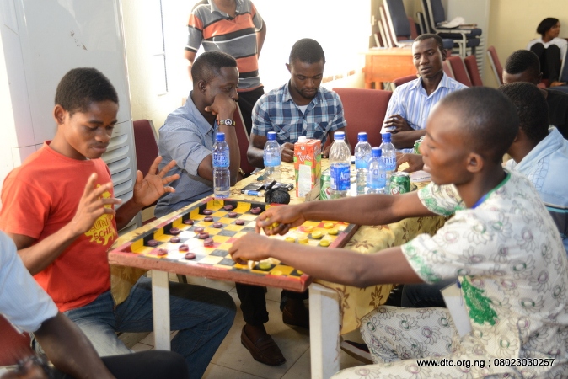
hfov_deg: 48.4
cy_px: 190
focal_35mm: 40
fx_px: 631
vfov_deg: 33.4
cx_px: 284
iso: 800
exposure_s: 1/60
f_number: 2.8
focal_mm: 40
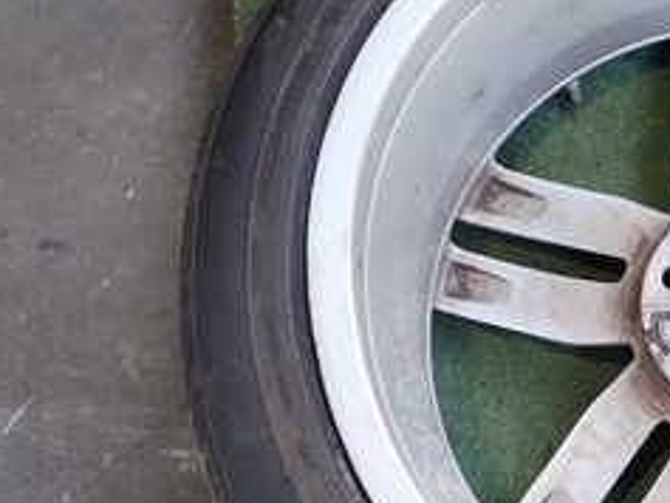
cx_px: 698
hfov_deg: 24.3
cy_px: 316
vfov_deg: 19.4
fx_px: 1472
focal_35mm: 76
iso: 200
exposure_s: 1/80
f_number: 2.3
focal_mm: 5.4
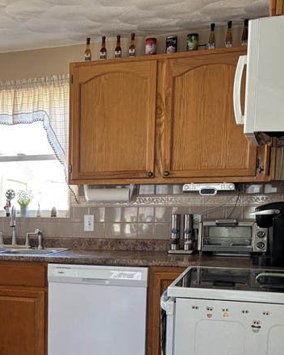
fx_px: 620
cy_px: 279
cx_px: -24
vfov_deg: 31.2
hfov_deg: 24.2
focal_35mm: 59
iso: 100
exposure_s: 1/121
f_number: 1.6
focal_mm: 5.96
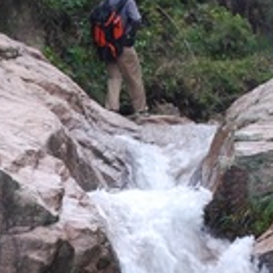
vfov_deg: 6.8
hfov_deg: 6.8
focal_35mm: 258
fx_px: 2302
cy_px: 167
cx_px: 36
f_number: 5
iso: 200
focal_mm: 34
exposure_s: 1/50
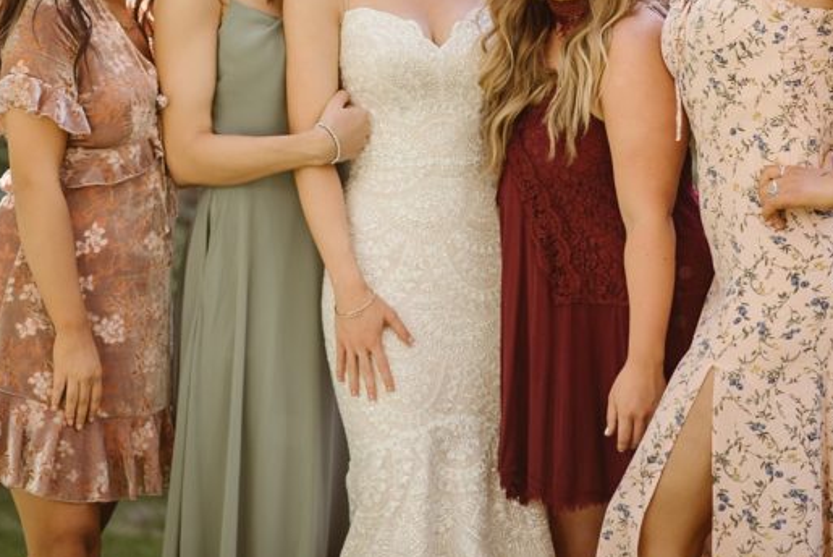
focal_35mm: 169
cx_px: 480
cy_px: 19
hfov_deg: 12.1
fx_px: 3913
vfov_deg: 8.1
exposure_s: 1/640
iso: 200
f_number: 1.8
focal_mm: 85
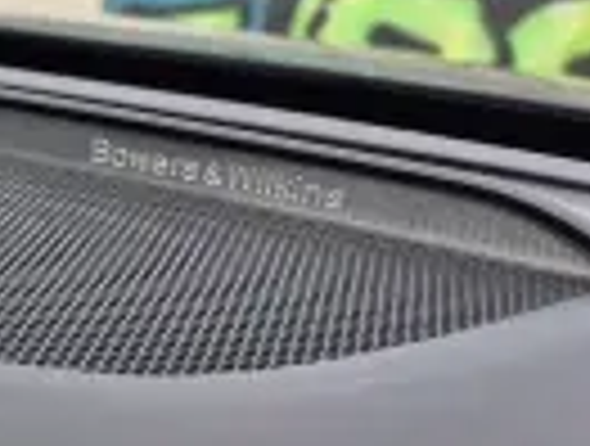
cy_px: 144
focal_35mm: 63
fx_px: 1077
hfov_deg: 25.7
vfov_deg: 23.3
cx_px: -203
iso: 25
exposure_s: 1/344
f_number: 1.8
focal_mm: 5.4
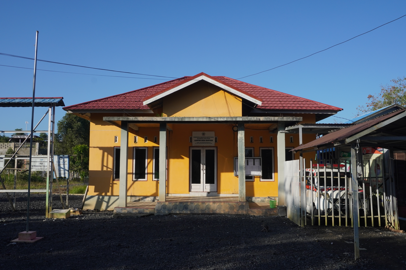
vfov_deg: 41.7
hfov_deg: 59.5
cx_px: 203
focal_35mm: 32
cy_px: 135
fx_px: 355
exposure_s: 1/400
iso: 320
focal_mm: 21
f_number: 13
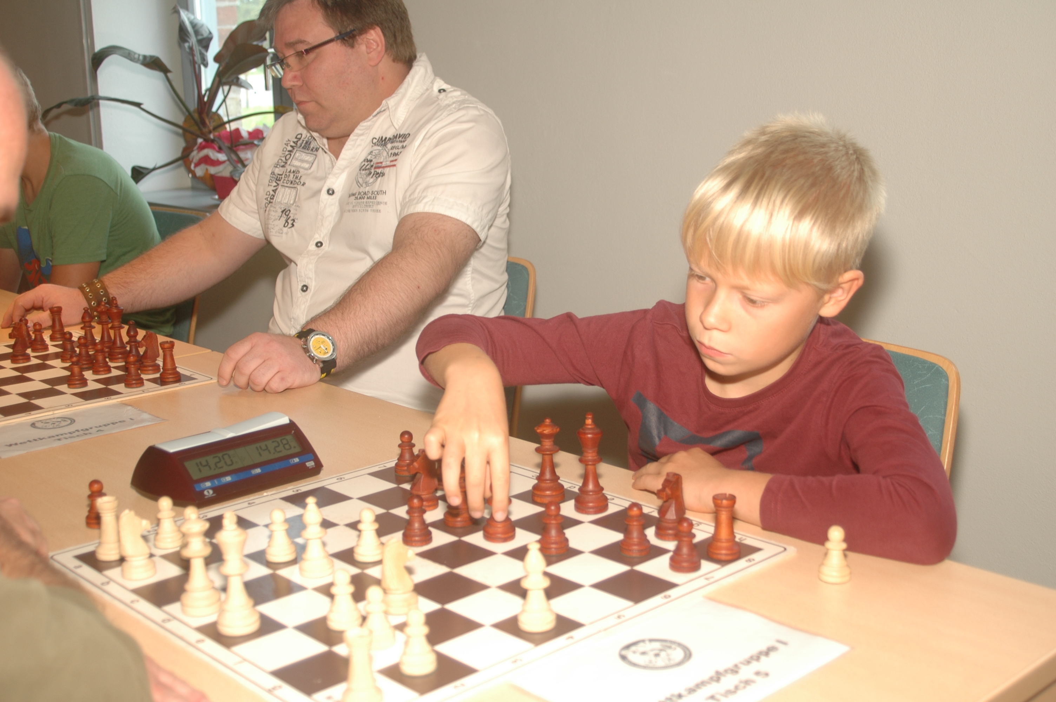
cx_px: 528
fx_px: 1363
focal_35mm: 46
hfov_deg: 42.4
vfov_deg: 28.9
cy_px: 351
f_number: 4.5
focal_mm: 31
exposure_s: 1/60
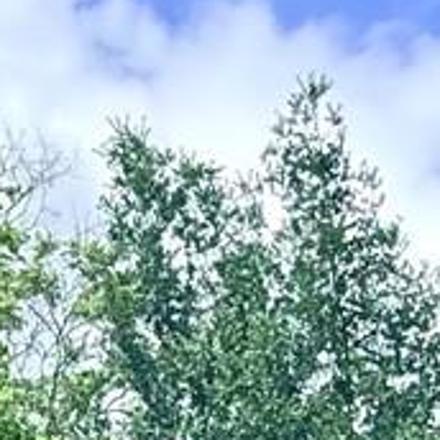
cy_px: 1069
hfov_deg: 15.1
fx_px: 1654
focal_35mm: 115
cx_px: 256
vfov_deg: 12.1
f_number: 2.2
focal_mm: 2.22
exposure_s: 1/1167
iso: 50
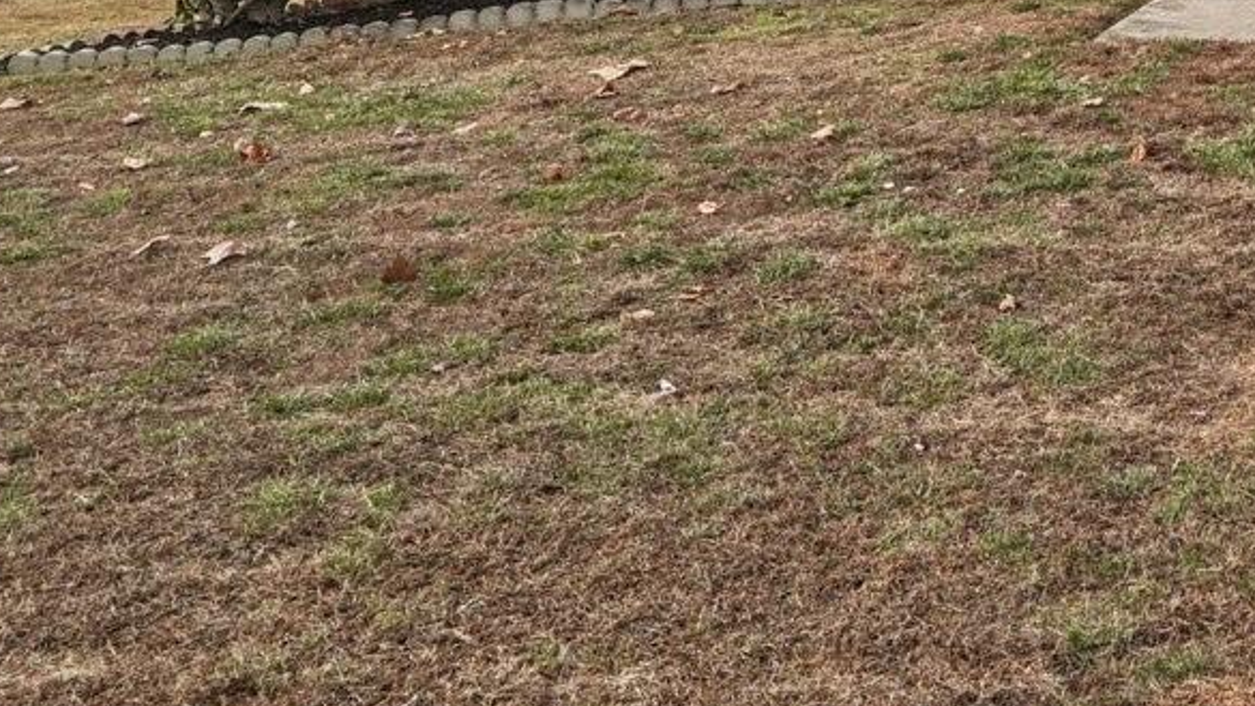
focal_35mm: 55
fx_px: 1830
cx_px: 2027
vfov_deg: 17.0
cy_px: -647
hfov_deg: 25.0
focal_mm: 10
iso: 100
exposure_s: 1/30
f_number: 8
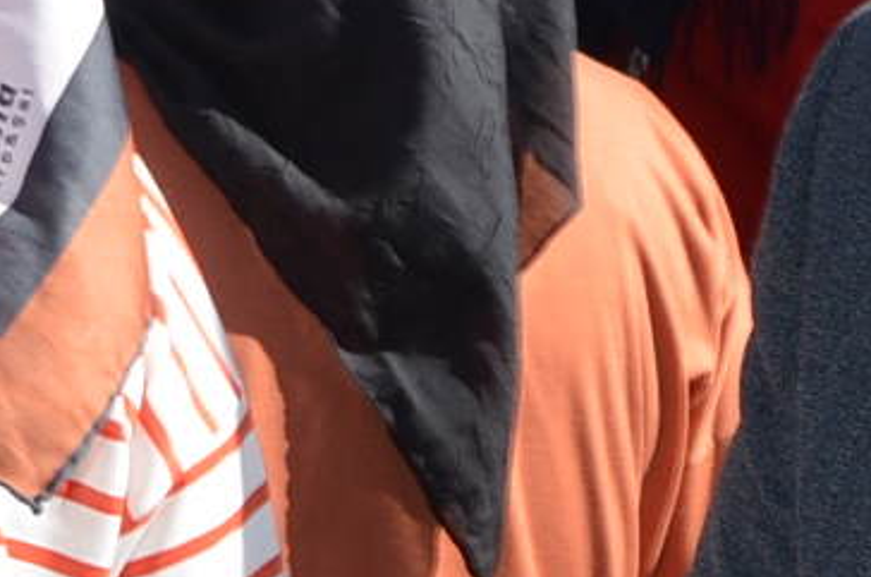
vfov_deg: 5.6
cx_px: 646
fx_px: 5891
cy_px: 448
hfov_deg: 8.4
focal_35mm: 244
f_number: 7.1
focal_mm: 24
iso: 100
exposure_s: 1/200
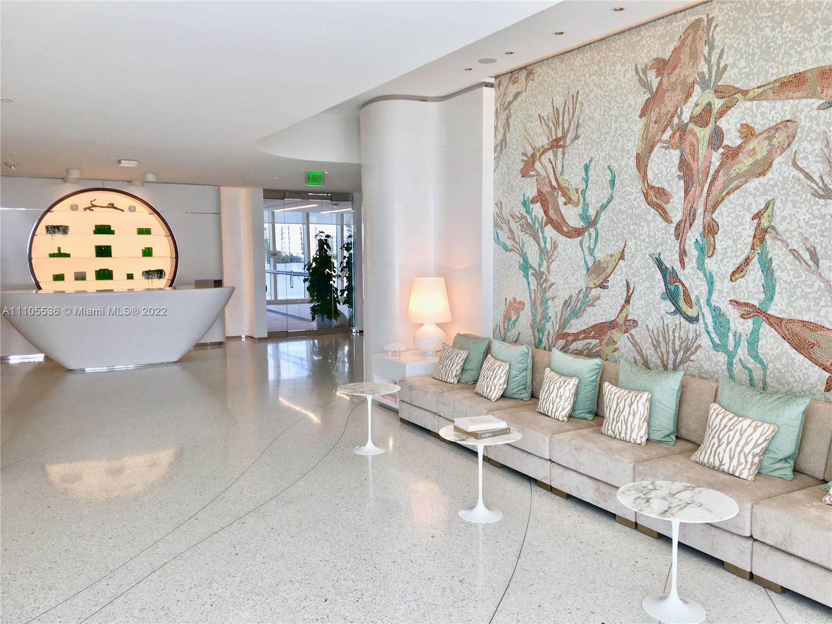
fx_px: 697
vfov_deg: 48.2
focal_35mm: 29
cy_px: 312
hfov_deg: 61.7
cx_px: 416
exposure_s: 1/120
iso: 25
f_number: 2.2
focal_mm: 4.15
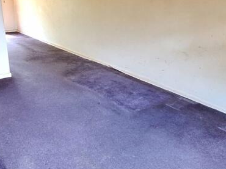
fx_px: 235
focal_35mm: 36
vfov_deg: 39.5
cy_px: 70
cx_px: 120
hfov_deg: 51.3
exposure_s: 1/25
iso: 200
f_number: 2.2
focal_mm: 1.74
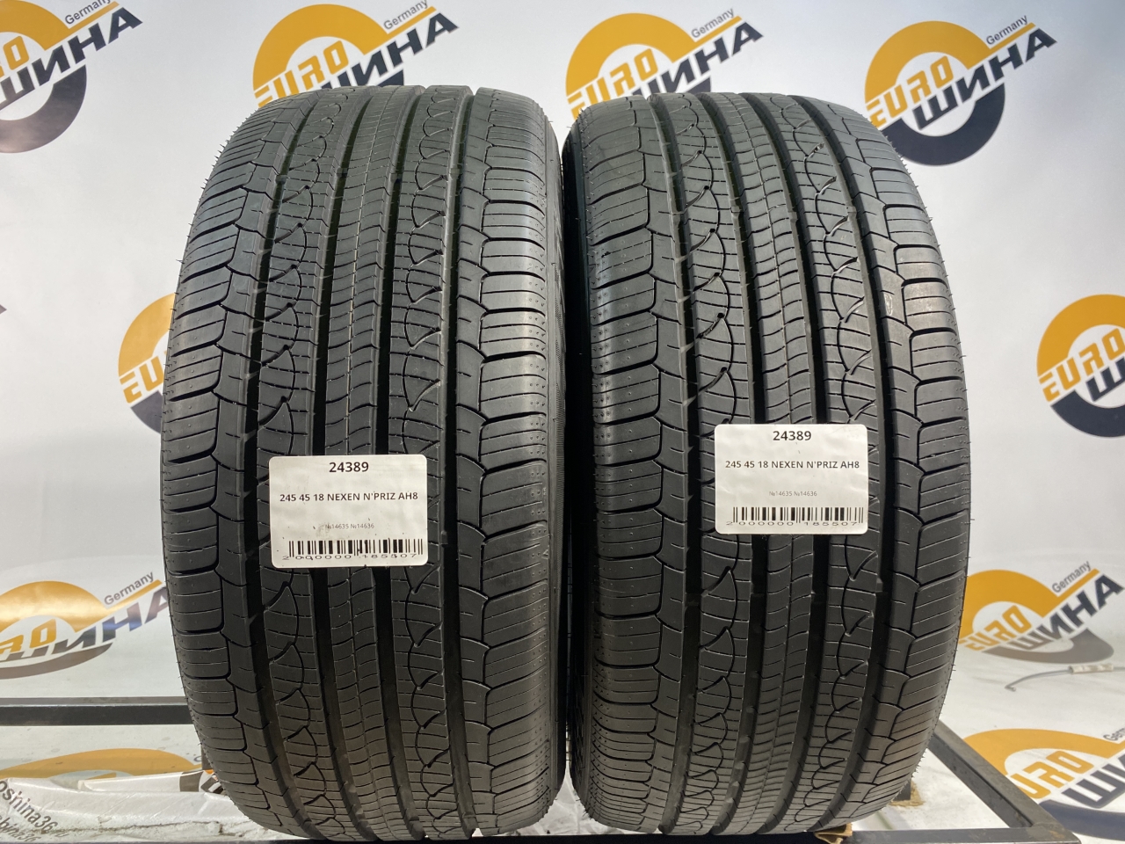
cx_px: 562
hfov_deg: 67.3
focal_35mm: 26
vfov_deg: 53.1
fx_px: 845
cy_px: 422
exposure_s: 1/100
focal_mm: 4.25
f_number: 1.8
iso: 100
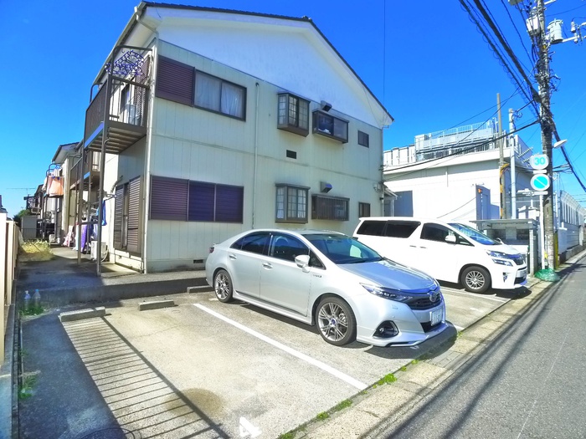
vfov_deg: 56.8
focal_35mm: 24
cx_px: 293
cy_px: 220
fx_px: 406
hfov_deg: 71.6
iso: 400
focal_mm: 5.1
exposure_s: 1/640
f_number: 4
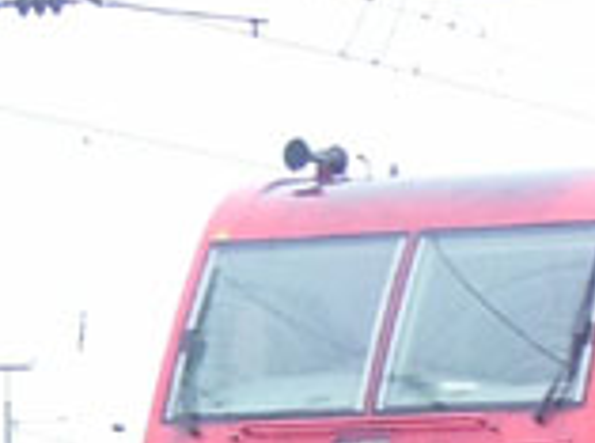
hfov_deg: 7.2
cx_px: 881
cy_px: 557
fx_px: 4647
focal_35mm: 271
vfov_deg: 5.4
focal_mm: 10.8
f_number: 3.6
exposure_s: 1/90
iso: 80
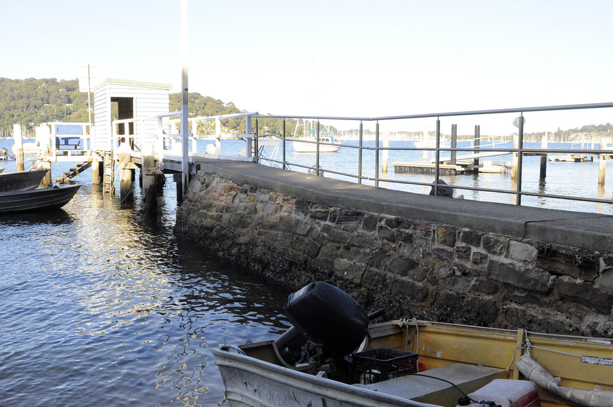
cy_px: 204
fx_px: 612
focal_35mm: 36
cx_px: 306
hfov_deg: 53.2
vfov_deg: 36.8
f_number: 11
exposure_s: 1/500
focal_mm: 24
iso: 1600
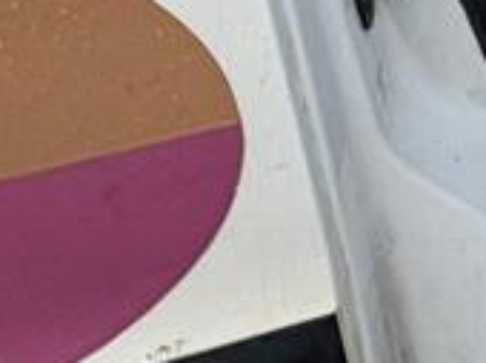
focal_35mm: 74
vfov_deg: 15.4
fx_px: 1037
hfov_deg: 18.8
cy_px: -386
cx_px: 923
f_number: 2.2
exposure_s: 1/99
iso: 160
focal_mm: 2.22
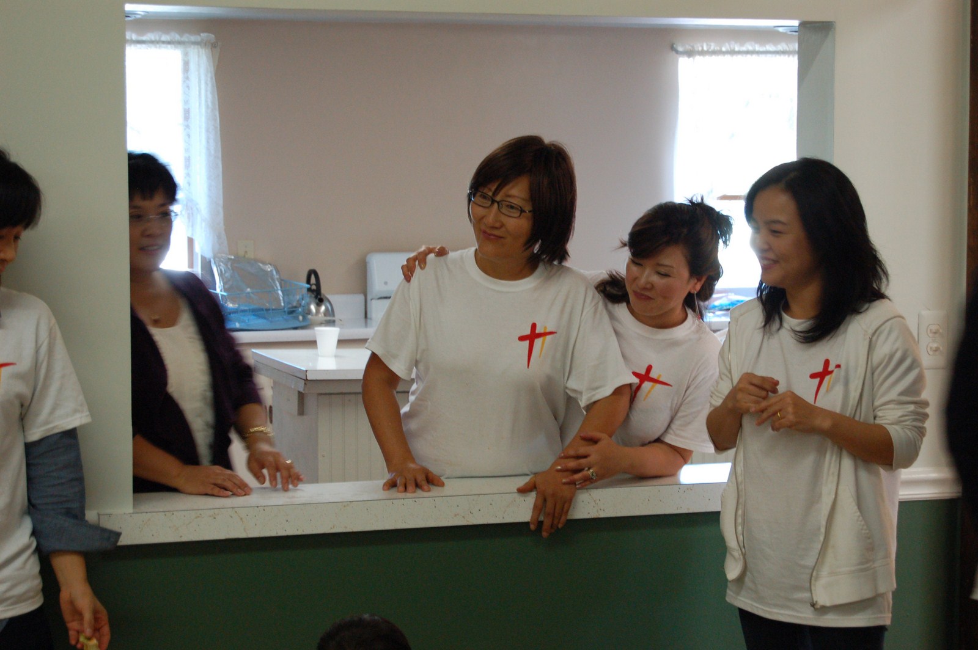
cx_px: 489
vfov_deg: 16.5
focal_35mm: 82
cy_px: 325
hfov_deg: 24.6
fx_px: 2239
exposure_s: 1/30
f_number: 5.6
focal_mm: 55
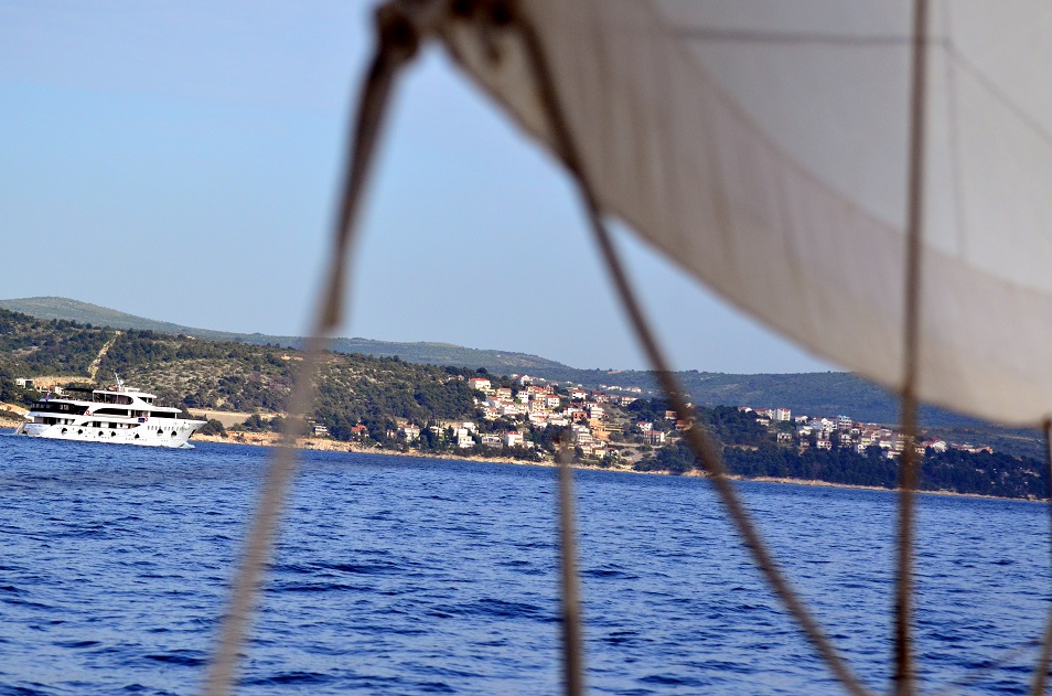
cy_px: 344
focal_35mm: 134
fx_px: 3892
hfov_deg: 15.4
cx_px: 520
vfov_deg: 10.2
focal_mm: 85
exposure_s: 1/5000
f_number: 4.5
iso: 800
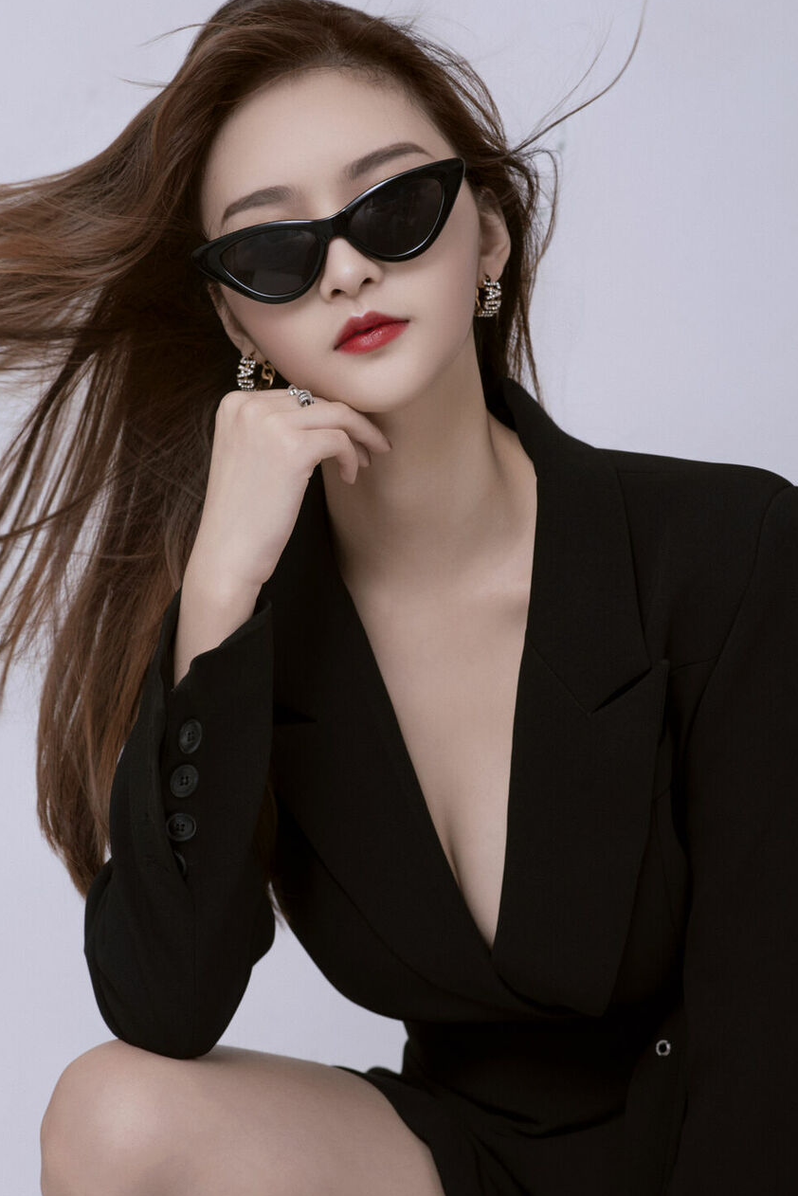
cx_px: 364
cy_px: 604
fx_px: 3522
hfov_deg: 12.9
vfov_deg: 19.3
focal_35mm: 106
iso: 100
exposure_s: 1/160
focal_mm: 85
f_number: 9
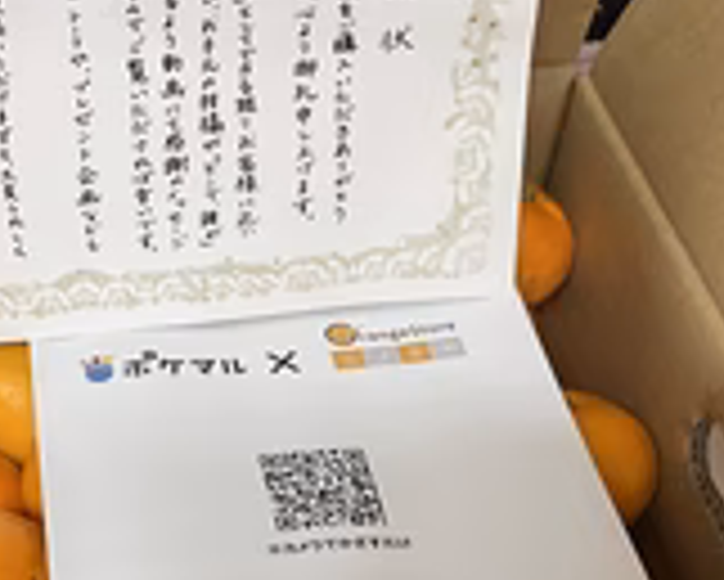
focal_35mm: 63
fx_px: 1351
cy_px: 445
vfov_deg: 23.9
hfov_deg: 29.0
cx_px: 94
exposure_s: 1/60
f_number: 1.6
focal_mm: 4.2
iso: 125
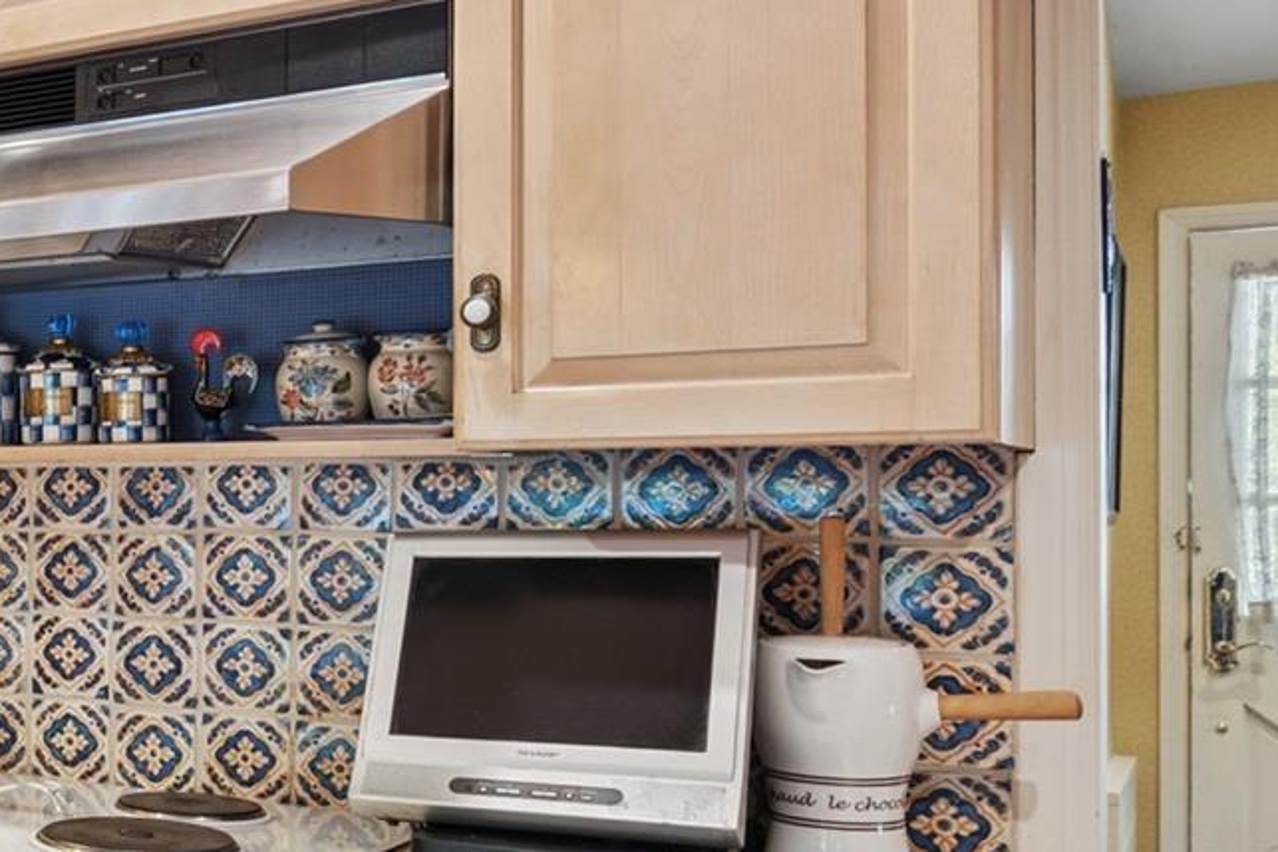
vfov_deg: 26.2
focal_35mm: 51
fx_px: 1811
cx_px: -499
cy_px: 622
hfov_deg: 29.1
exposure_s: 1/8
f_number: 9
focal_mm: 16
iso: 200
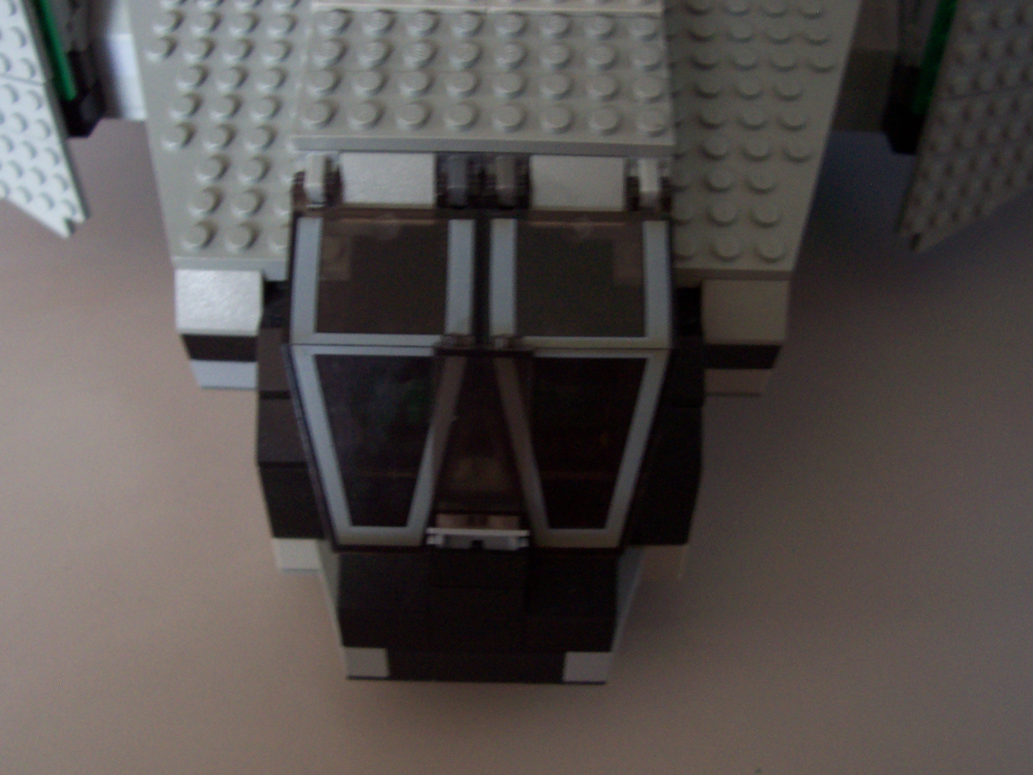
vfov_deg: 38.7
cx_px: 516
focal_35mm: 37
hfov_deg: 50.1
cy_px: 388
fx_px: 1104
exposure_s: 1/10
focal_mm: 5.6
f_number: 2.8
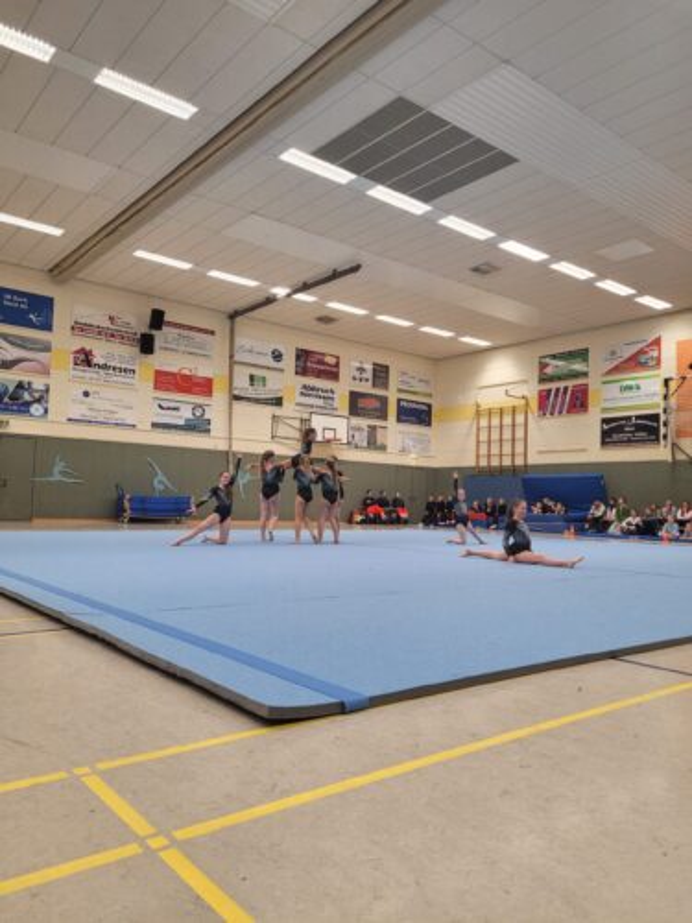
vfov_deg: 67.3
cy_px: 462
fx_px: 693
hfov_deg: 53.1
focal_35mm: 26
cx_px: 346
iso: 160
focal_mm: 5.4
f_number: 1.8
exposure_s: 1/100
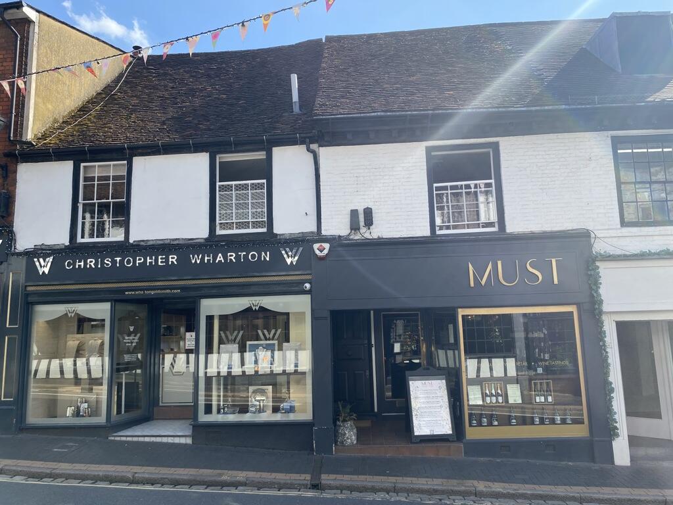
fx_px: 505
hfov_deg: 67.3
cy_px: 252
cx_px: 336
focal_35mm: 26
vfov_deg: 53.1
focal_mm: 4.25
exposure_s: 1/1072
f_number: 1.8
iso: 32
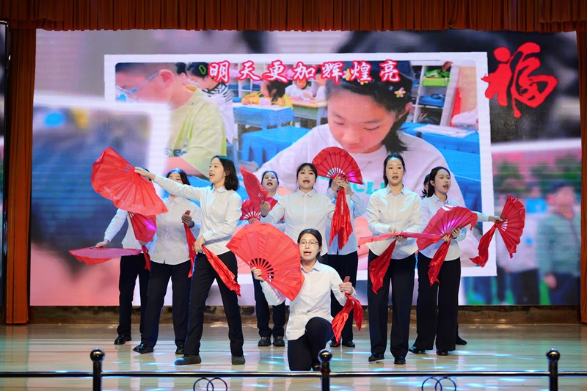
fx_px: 1011
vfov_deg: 21.9
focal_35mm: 62
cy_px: 196
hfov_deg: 32.4
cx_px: 294
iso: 200
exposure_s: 1/250
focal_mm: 62
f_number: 2.8
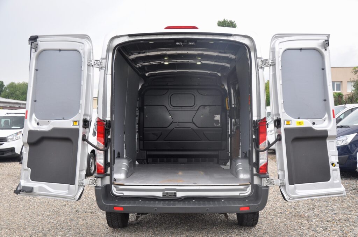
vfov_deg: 34.1
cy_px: 118
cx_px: 179
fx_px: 387
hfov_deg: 49.6
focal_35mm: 39
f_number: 6.3
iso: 500
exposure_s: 1/160
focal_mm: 26
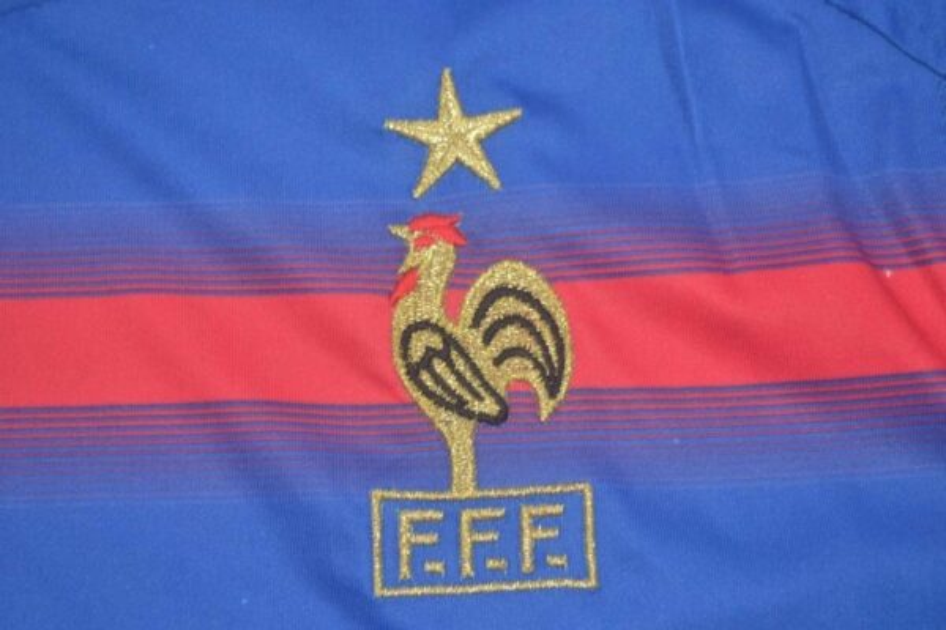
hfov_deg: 31.9
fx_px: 1655
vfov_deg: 21.6
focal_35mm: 63
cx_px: 473
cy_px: 315
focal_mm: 42
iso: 200
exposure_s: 1/60
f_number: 5.3
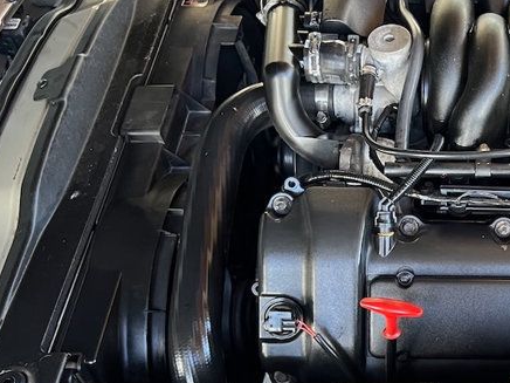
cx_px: 554
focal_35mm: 61
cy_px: 223
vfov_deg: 24.0
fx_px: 899
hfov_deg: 28.8
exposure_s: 1/60
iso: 160
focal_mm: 5.7
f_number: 1.5
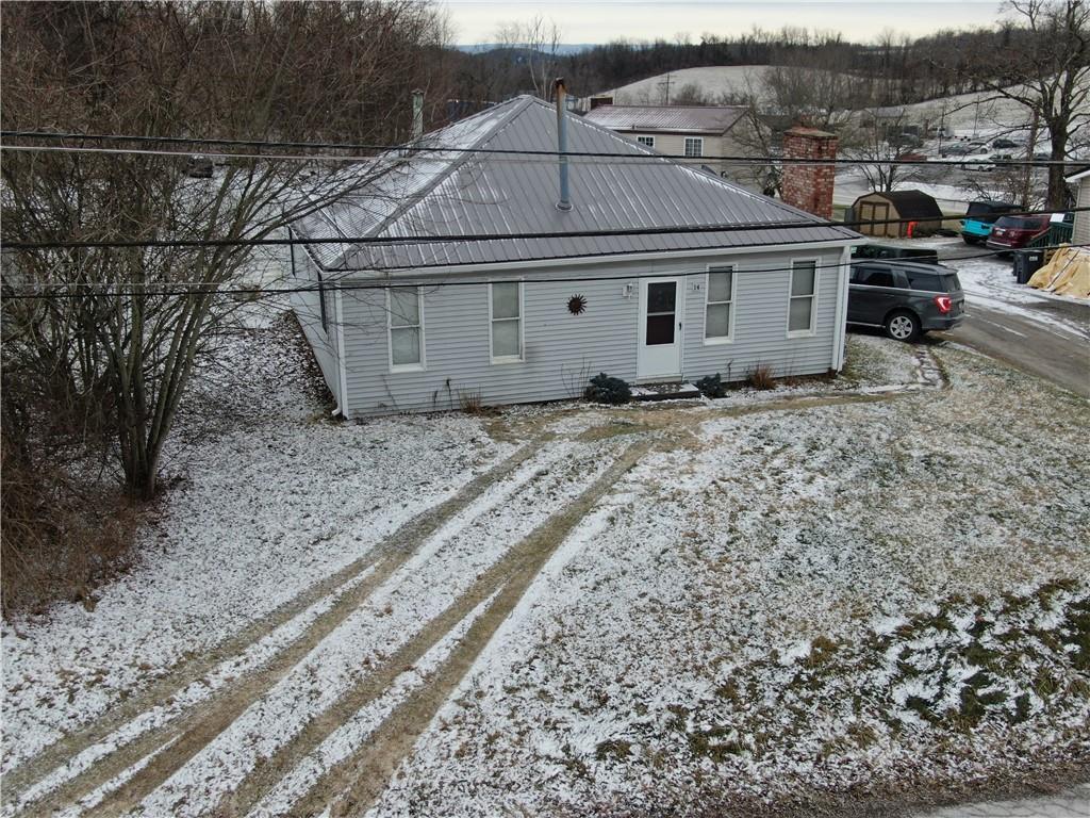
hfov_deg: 51.4
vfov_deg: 39.7
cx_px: 545
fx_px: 1134
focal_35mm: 36
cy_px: 409
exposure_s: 1/60
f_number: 3.3
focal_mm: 6.21
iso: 100
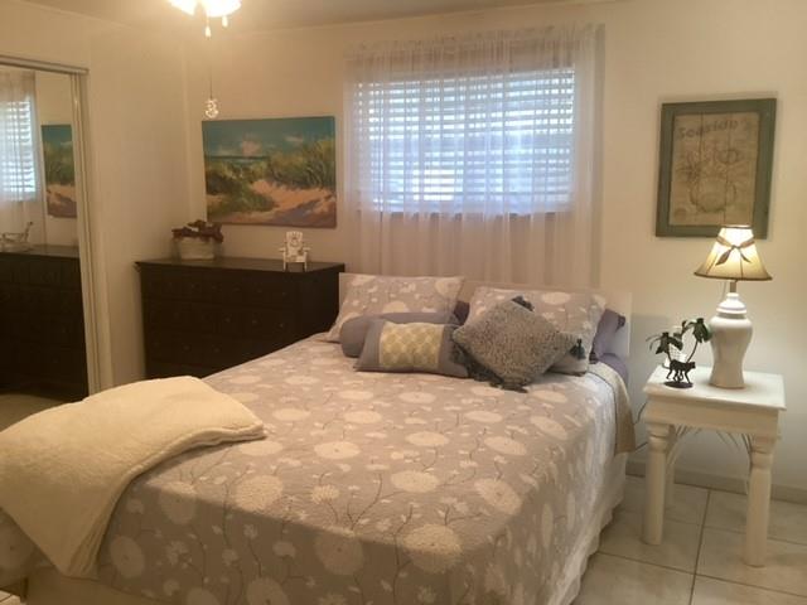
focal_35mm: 31
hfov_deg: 58.4
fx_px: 723
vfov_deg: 45.4
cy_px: 302
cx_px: 404
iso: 160
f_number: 2.4
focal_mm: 3.3
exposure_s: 1/60
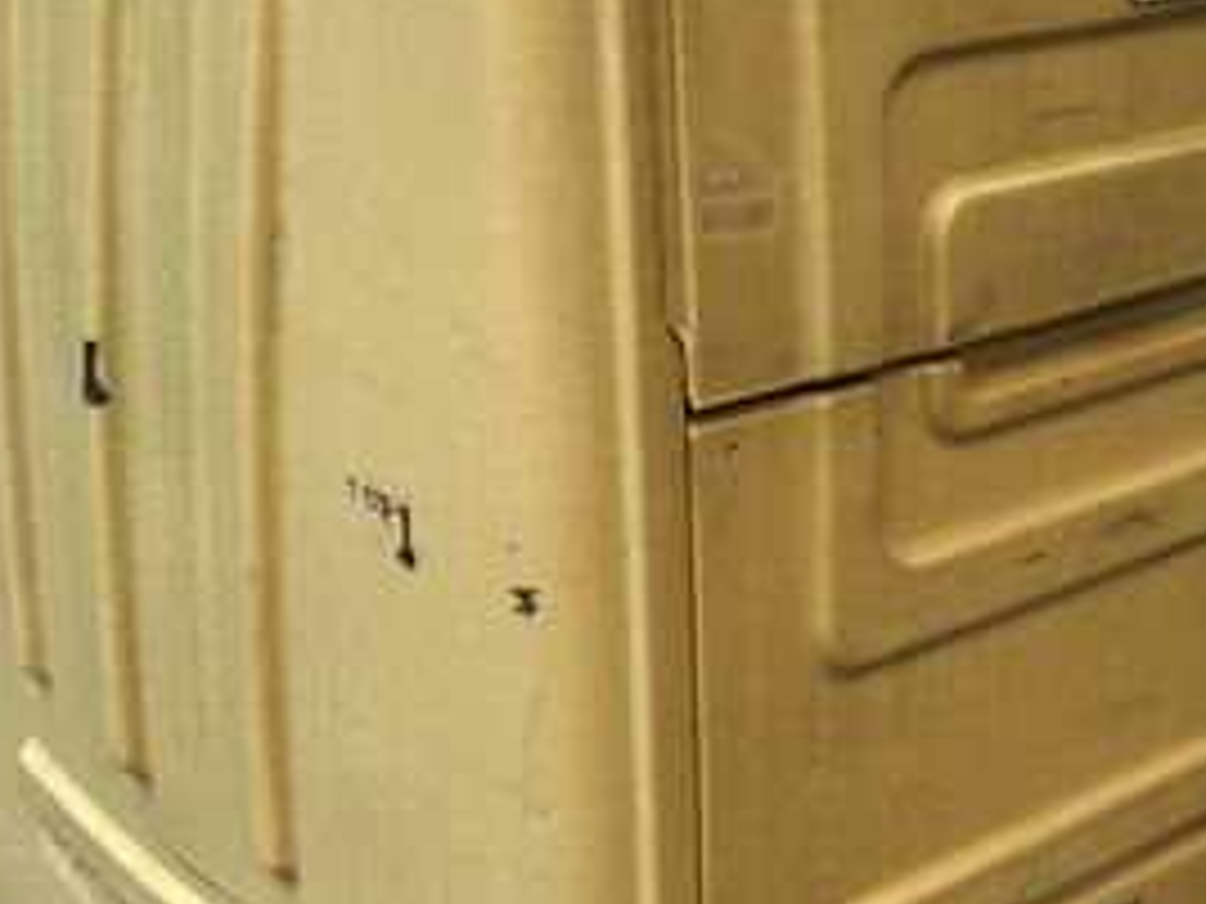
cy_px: 479
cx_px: 1017
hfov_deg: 27.8
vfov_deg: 21.6
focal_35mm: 68
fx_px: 2369
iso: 40
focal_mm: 5.7
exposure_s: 1/175
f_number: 1.5
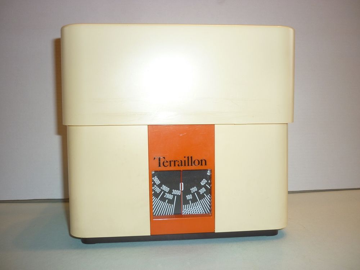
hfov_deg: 55.4
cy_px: 135
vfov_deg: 42.9
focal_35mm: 33
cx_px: 180
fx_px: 343
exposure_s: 1/30
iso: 100
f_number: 2.8
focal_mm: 5.5
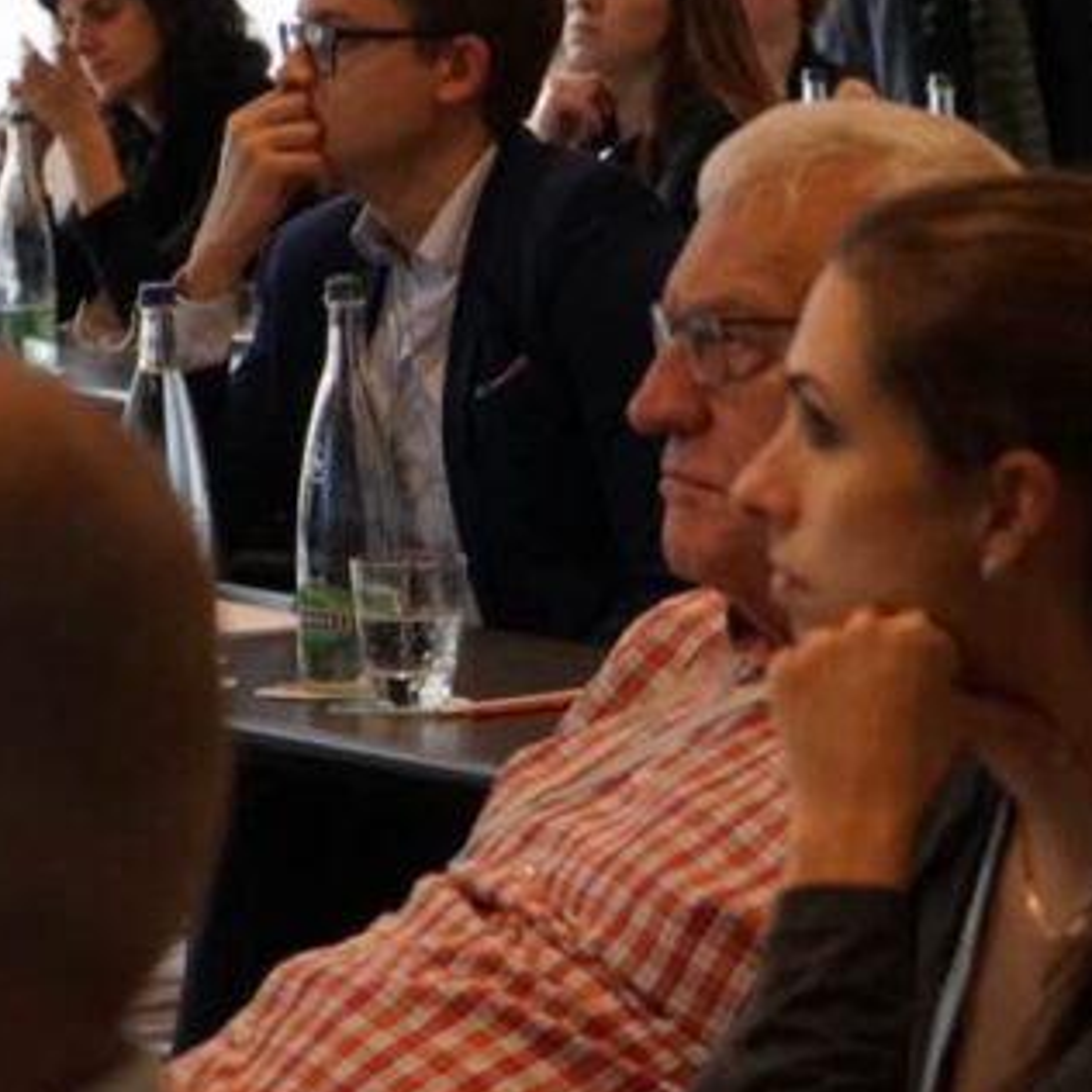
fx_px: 6888
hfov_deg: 9.0
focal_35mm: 193
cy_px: 156
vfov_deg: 9.0
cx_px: 1061
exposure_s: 1/160
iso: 2500
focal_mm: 70
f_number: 5.6
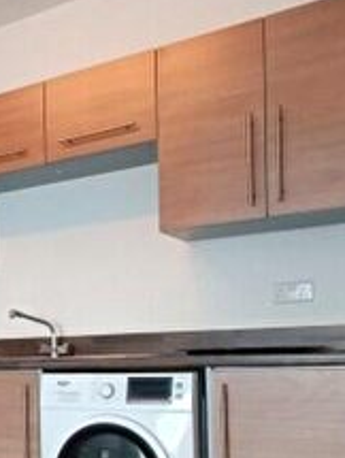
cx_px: -15
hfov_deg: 26.3
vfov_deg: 35.7
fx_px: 689
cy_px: 357
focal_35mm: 52
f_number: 2.2
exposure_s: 1/50
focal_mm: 2.78
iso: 250
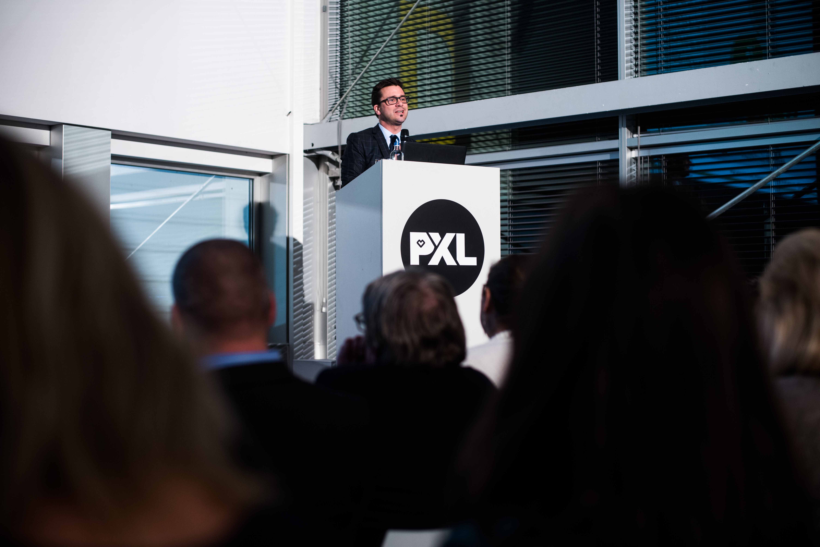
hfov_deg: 39.6
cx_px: 410
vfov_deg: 27.0
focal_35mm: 50
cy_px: 274
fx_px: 1139
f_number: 2.8
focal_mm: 50
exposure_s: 1/80
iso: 800
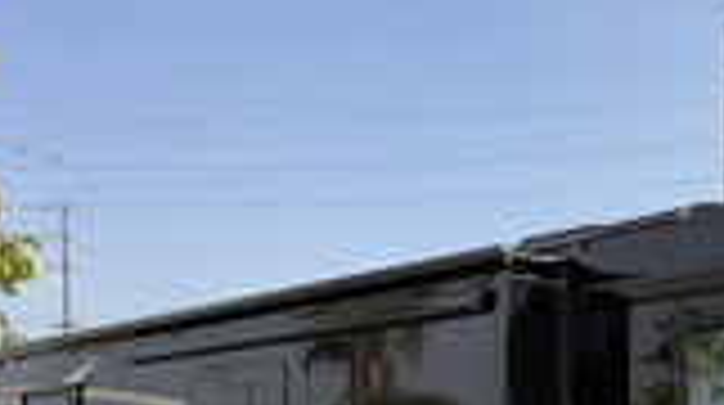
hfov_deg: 36.0
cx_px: 526
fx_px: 1093
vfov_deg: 20.1
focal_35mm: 57
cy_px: 439
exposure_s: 1/2000
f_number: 1.78
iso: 80
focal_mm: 6.76
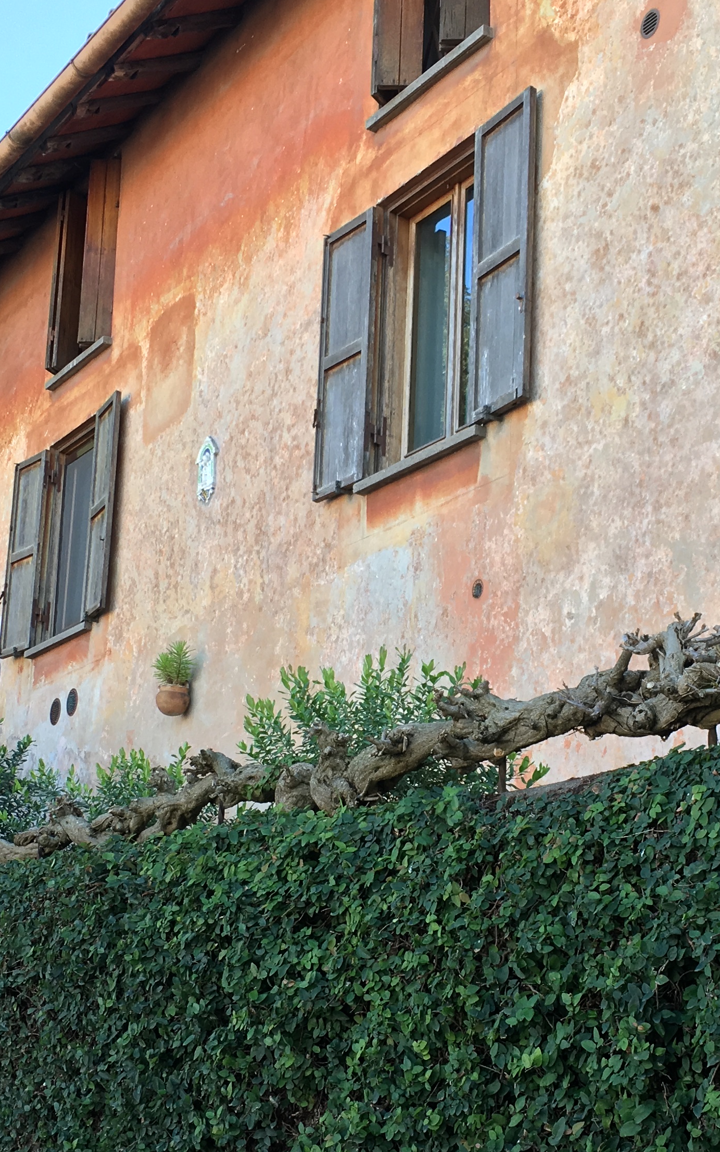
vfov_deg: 36.2
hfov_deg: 23.1
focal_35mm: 56
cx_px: 464
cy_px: 675
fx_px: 1758
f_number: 2.2
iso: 25
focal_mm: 4.15
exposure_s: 1/161
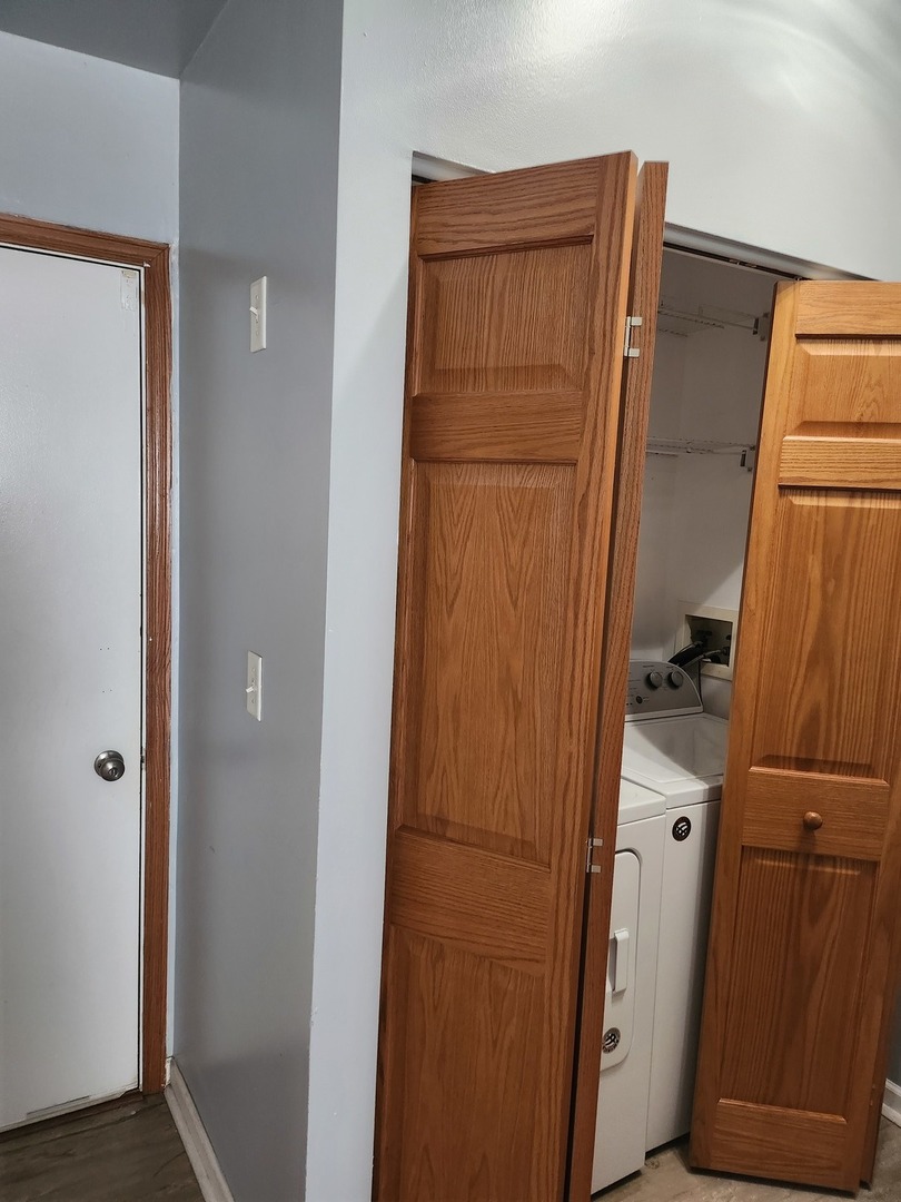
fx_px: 833
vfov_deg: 71.6
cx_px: 450
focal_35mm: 24
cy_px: 601
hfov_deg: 56.8
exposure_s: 1/60
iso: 640
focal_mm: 5
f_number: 1.8
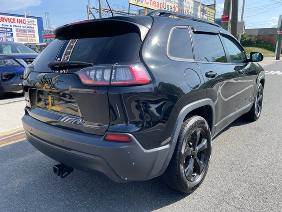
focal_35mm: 26
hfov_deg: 67.3
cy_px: 106
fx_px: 212
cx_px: 141
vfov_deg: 53.1
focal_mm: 4.2
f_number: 1.6
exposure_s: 1/1125
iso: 32
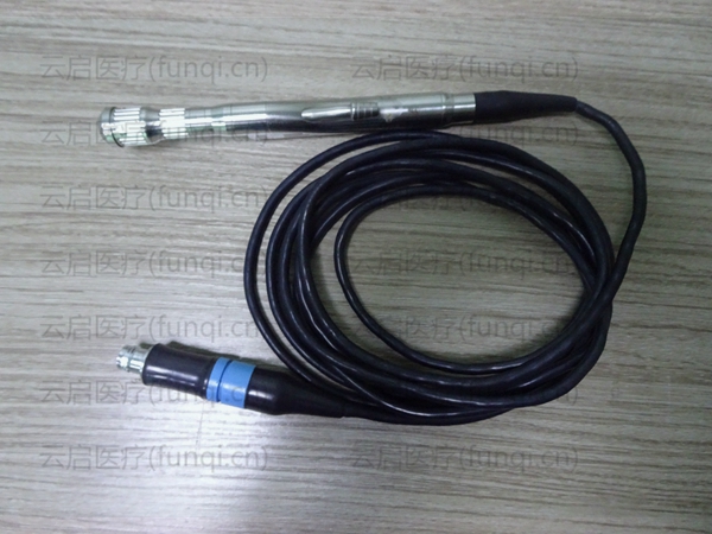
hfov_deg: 71.6
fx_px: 494
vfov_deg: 56.8
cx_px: 356
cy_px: 267
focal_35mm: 24
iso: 1250
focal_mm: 4.1
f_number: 3.5
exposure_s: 1/30
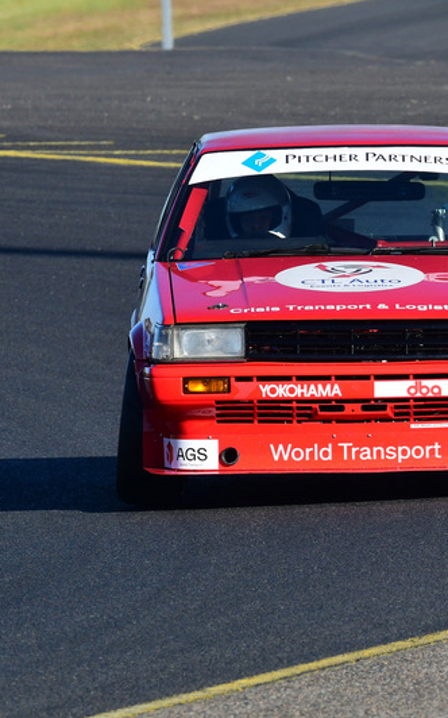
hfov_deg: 1.5
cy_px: 359
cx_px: 368
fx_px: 16642
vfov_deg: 2.5
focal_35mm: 851
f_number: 11
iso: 800
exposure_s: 1/800
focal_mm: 370
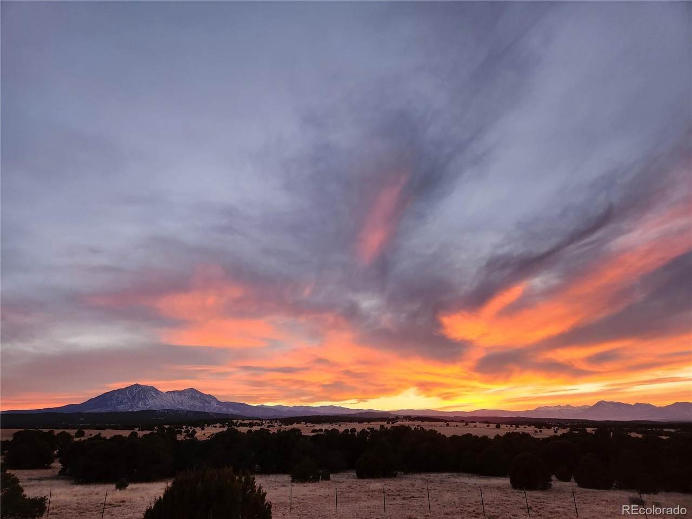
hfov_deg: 73.9
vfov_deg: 58.9
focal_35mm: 23
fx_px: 460
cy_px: 260
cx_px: 346
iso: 125
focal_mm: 5.4
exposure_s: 1/180
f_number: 1.8
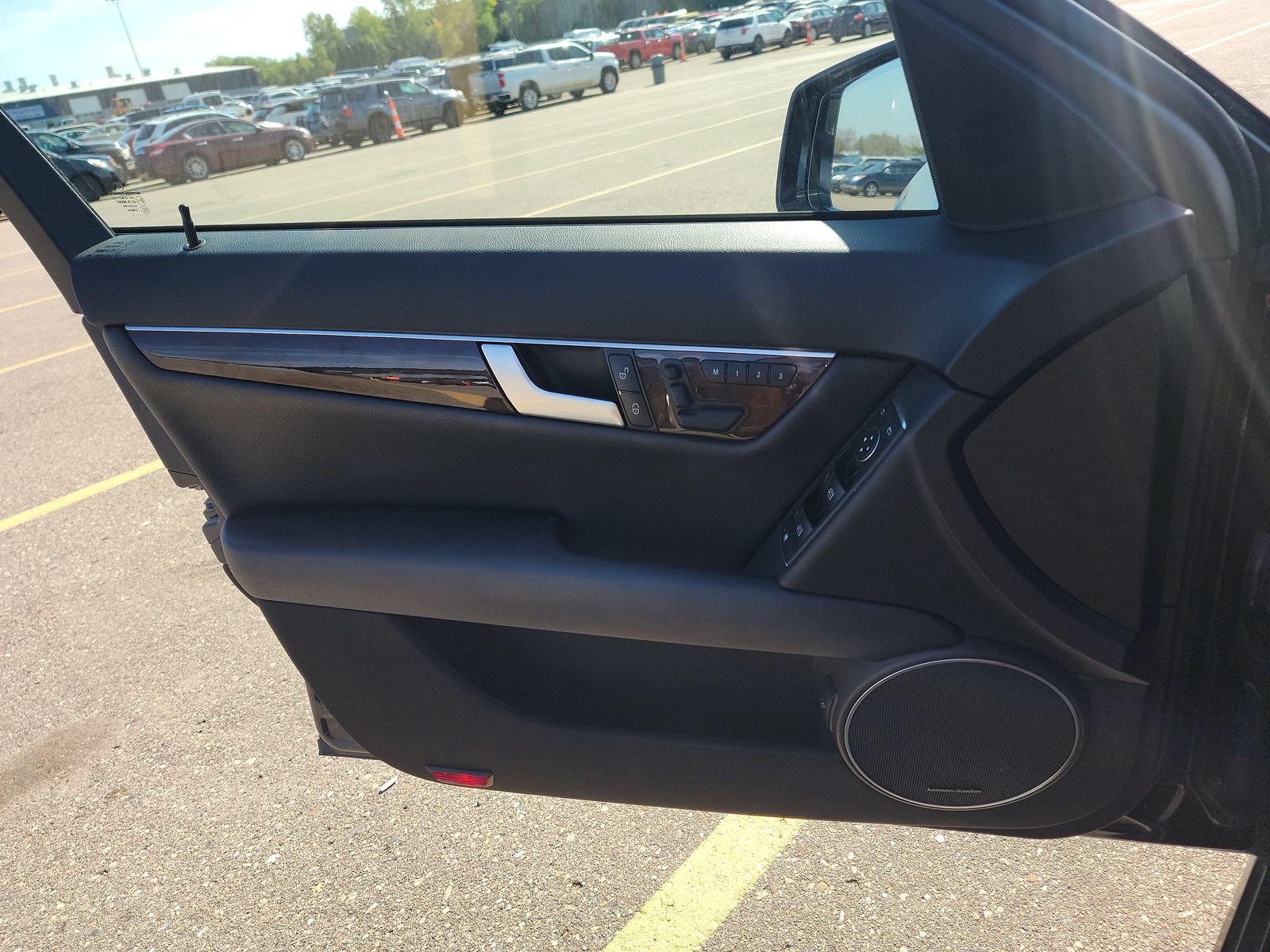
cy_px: 476
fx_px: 881
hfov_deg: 71.6
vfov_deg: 56.8
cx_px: 635
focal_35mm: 24
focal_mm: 6.7
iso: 50
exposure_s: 1/320
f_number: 1.8
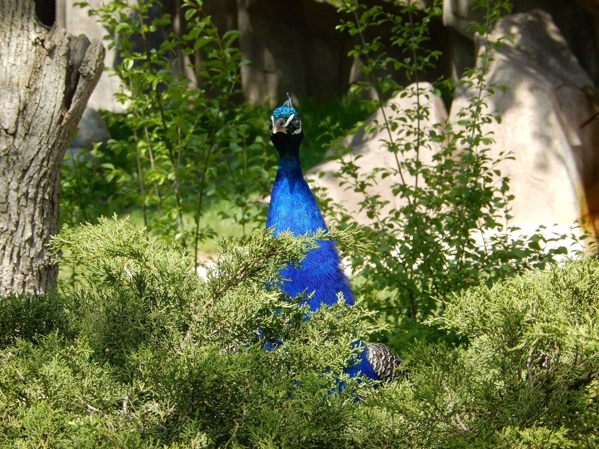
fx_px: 3201
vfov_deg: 8.0
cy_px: 224
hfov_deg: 10.7
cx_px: 300
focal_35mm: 185
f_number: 5.7
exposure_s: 1/200
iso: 125
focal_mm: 33.3
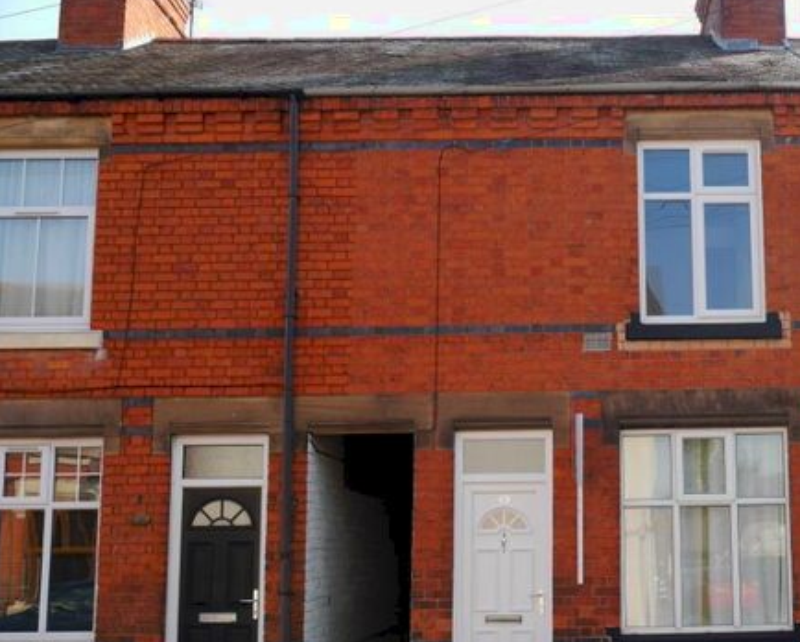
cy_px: 403
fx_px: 1043
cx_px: 611
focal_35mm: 44
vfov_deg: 34.0
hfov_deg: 40.6
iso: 160
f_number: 5.6
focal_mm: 14
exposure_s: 1/250
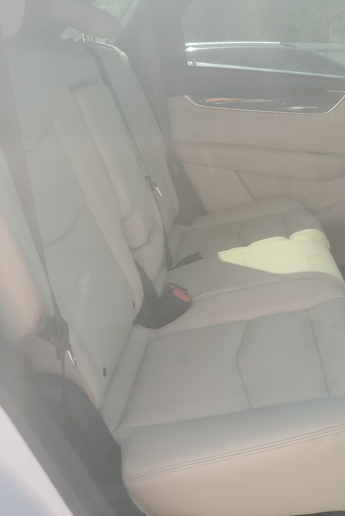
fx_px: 532
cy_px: 252
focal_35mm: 37
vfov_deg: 51.9
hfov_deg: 35.1
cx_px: 261
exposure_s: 1/625
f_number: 1.5
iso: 50
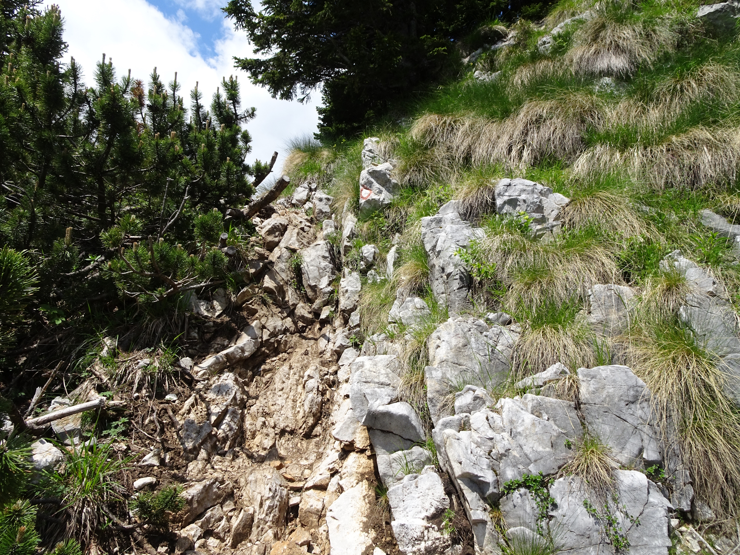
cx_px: 370
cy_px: 278
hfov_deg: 71.6
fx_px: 513
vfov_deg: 56.8
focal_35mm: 24
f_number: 3.5
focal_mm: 4.1
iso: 80
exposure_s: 1/800
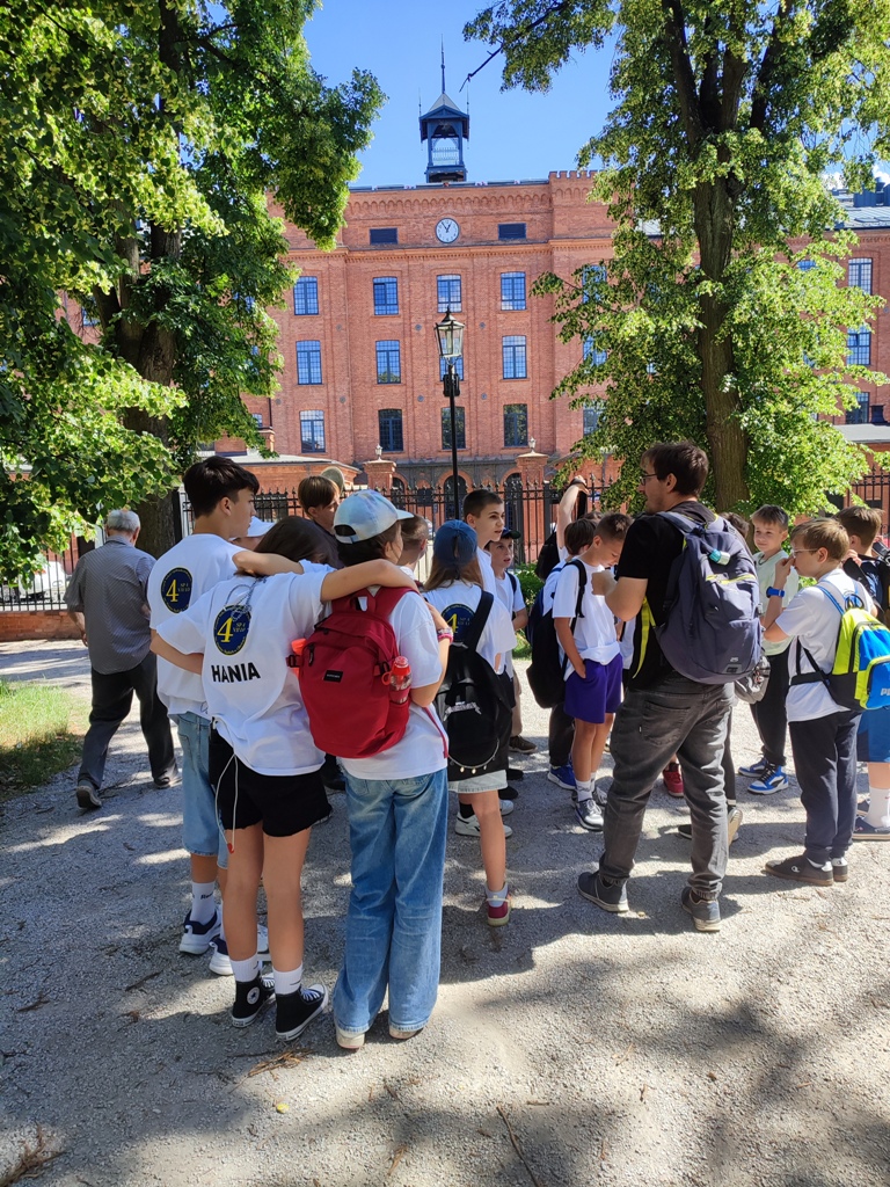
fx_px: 823
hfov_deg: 56.8
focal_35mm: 24
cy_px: 594
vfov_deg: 71.6
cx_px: 445
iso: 50
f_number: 1.89
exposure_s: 1/330
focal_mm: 5.89
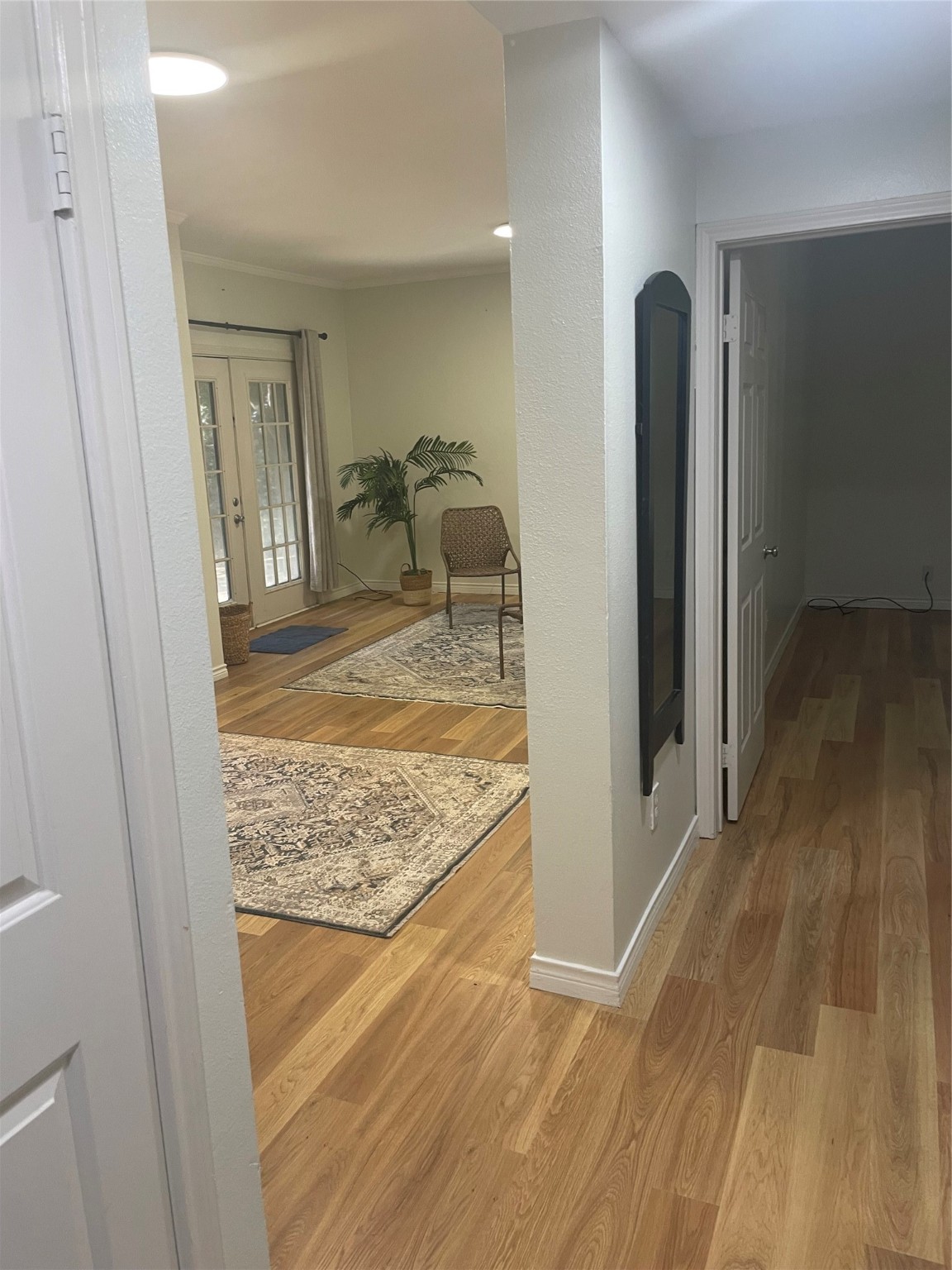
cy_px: 635
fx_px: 953
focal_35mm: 26
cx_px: 476
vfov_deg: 67.3
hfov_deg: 53.1
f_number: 1.6
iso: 125
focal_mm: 4.2
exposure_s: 1/60
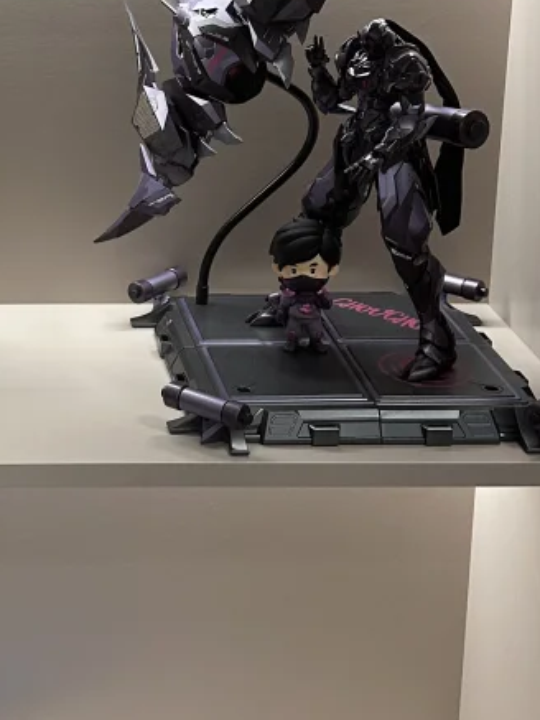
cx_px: -26
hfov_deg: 18.1
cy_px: 107
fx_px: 1642
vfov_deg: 24.2
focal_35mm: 79
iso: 160
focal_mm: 6.86
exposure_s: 1/50
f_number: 1.78
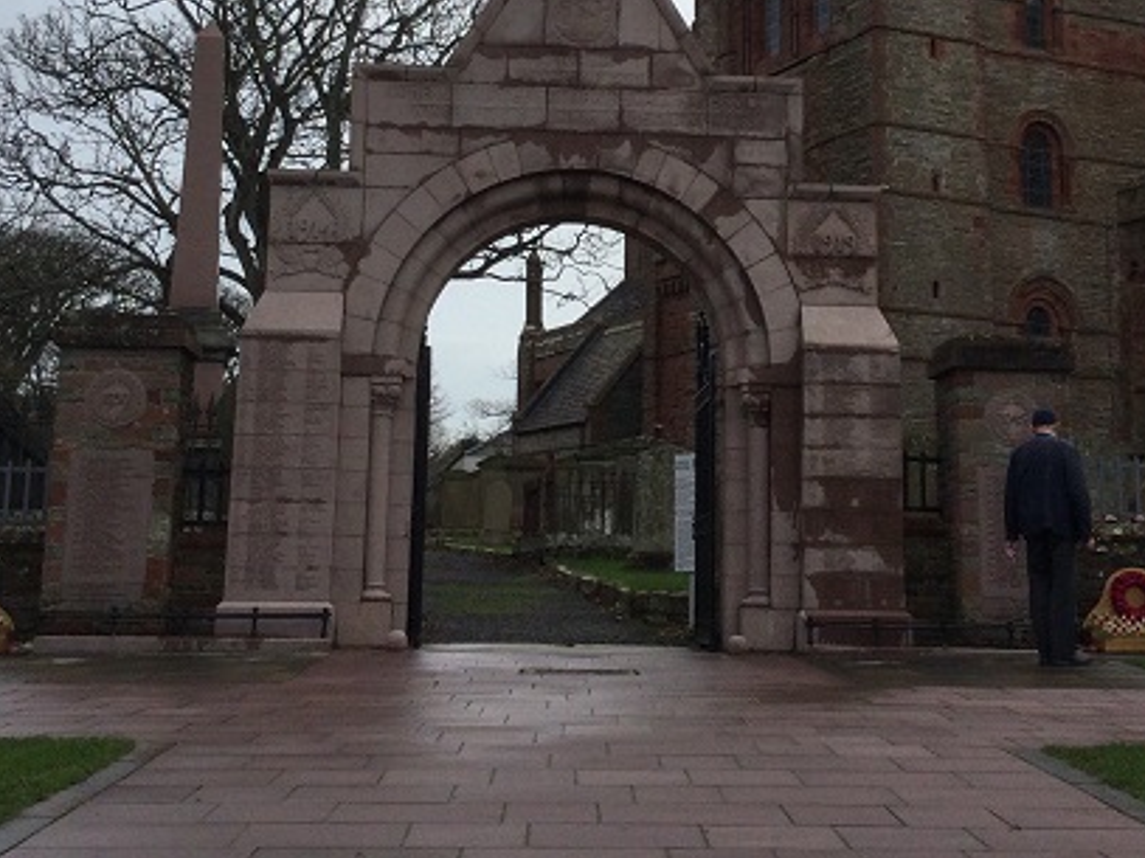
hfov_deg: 31.7
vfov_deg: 23.7
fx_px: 2017
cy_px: 174
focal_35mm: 61
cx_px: 647
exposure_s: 1/506
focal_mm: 3.3
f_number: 2.4
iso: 25
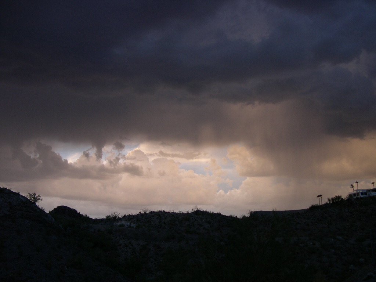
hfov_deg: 49.0
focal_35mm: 38
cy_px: 141
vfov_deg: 37.7
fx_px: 413
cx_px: 188
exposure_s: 1/63.4
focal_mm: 8
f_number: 2.8
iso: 100
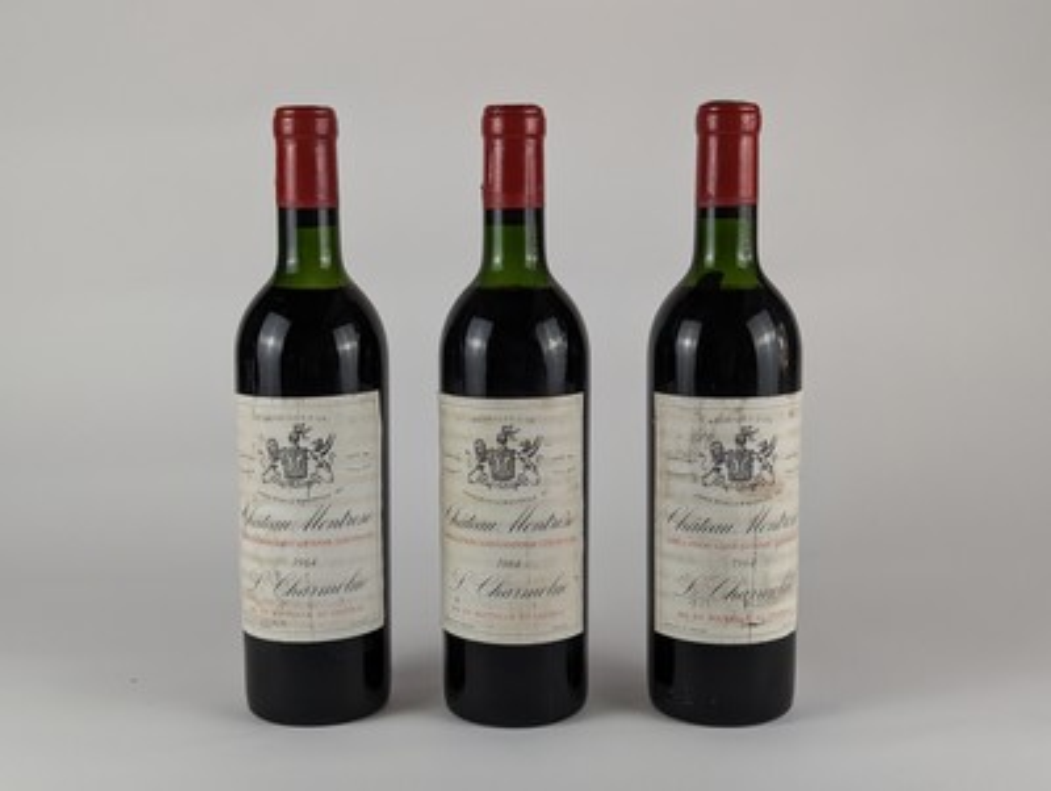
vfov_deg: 30.3
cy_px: 396
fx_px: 1459
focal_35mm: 48
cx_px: 526
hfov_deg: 39.6
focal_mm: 6.81
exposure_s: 1/219
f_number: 1.85
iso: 77
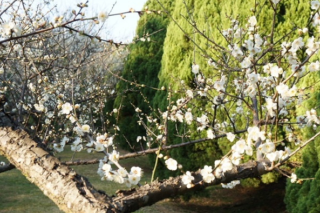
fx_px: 506
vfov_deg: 23.7
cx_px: 223
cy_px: 98
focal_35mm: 57
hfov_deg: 34.6
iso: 100
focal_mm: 22
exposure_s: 1/80
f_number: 5.6
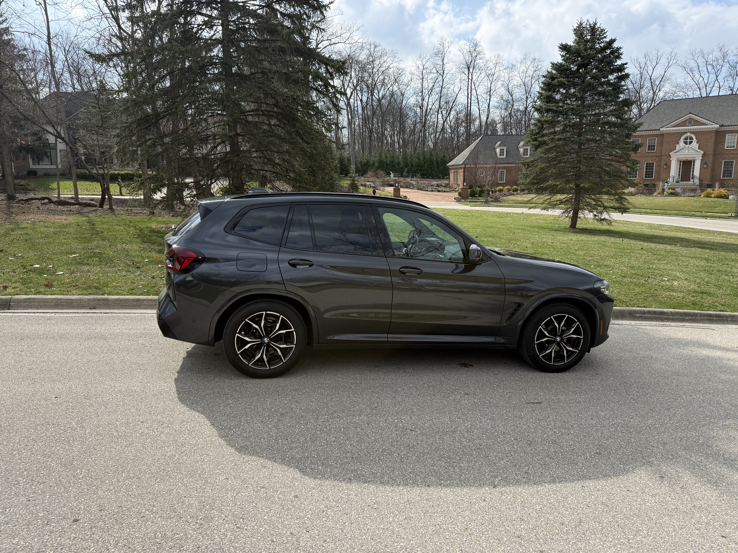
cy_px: 276
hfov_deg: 71.6
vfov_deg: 56.8
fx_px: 512
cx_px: 369
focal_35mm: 24
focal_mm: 6.76
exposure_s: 1/3279
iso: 100
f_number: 1.78
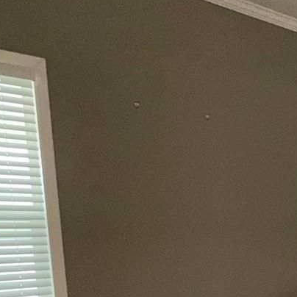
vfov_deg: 32.2
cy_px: 292
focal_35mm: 49
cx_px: 424
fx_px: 476
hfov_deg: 26.8
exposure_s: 1/122
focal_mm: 2.22
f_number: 2.2
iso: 80
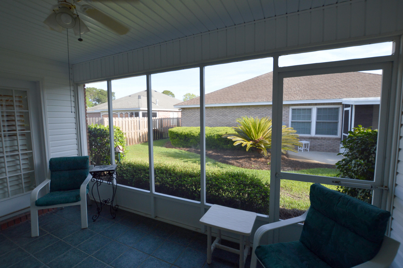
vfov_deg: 77.2
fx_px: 168
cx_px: 202
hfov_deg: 100.4
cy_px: 134
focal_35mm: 15
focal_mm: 10
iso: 360
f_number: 5.6
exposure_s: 1/125
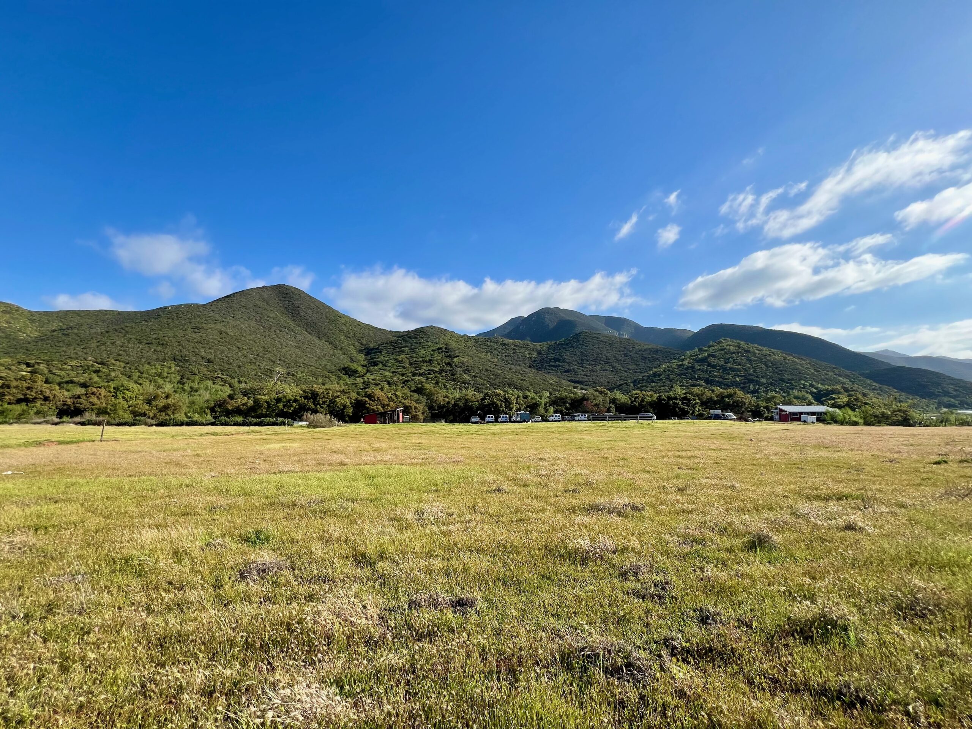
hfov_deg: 106.2
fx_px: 365
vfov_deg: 89.9
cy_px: 364
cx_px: 486
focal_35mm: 13
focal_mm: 1.57
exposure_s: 1/1531
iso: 32
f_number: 1.8
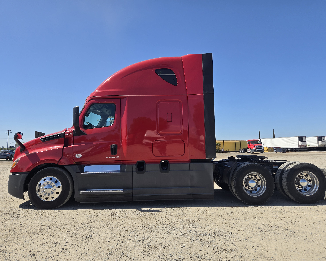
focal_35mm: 24
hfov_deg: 70.3
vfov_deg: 58.8
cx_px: 169
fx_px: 232
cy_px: 130
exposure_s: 1/1894
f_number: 1.8
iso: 25
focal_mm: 5.4
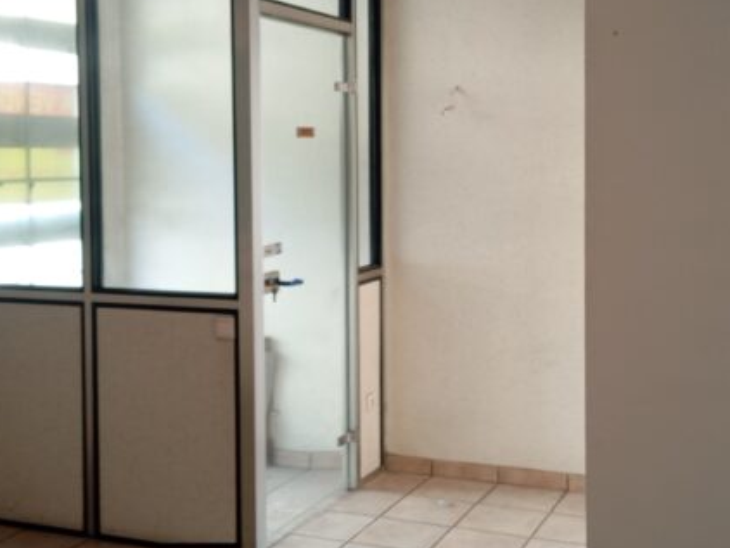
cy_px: 195
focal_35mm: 51
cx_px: 375
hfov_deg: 37.5
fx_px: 1076
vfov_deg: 28.5
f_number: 1.8
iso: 900
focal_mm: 4.22
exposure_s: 1/33.3
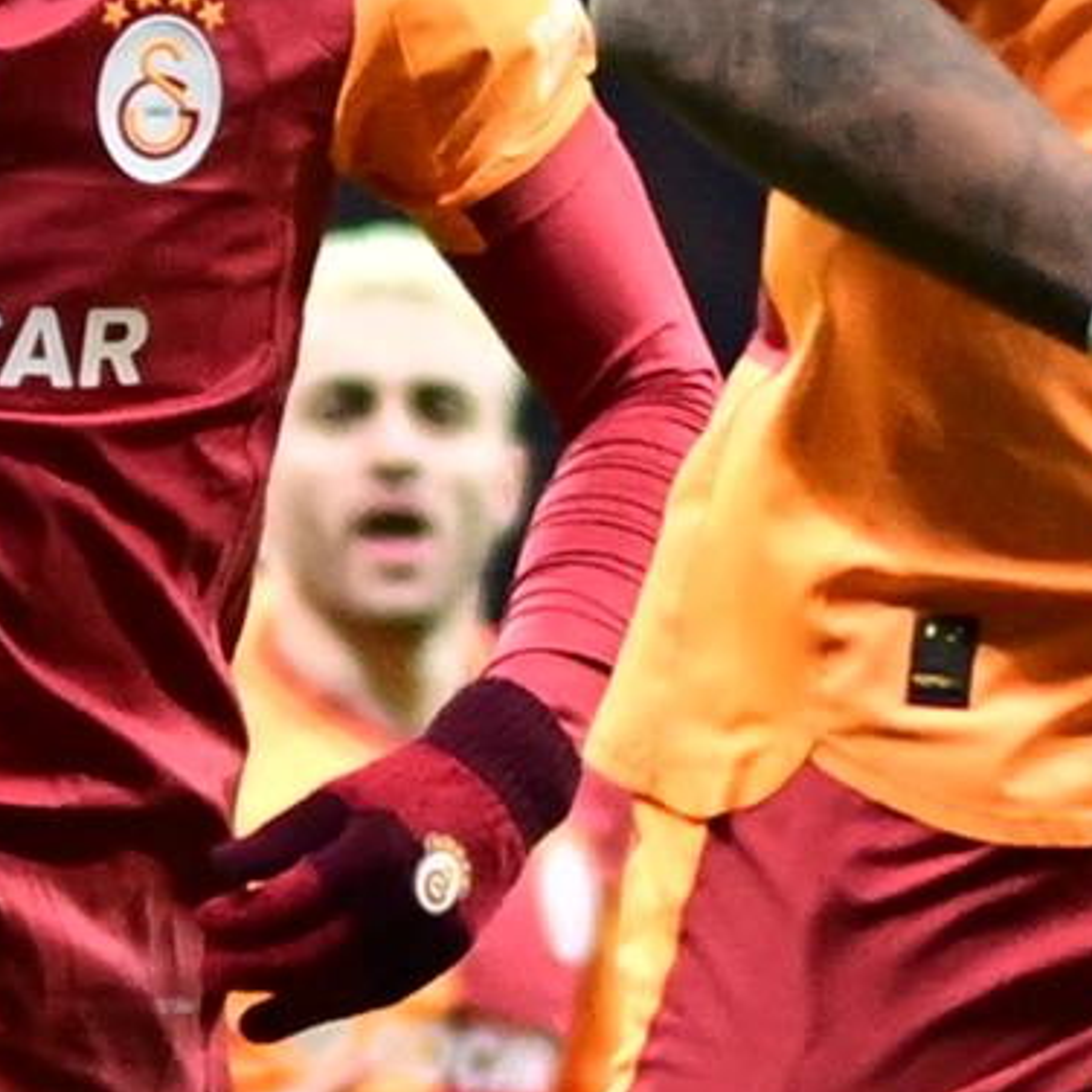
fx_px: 13562
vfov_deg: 4.6
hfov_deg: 4.5
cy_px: -78
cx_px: 2524
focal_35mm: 380
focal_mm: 50
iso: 1250
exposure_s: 1/4000
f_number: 1.2
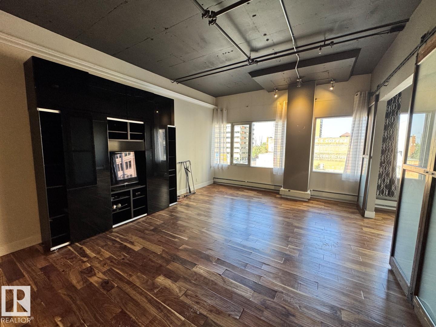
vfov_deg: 85.7
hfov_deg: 102.1
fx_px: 176
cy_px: 164
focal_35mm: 14
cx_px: 218
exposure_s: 1/120
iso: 160
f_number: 2.2
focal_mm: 2.22
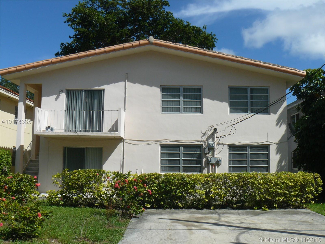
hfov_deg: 51.4
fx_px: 338
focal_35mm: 36
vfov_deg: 39.7
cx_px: 162
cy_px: 122
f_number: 7.1
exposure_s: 1/400
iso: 100
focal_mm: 6
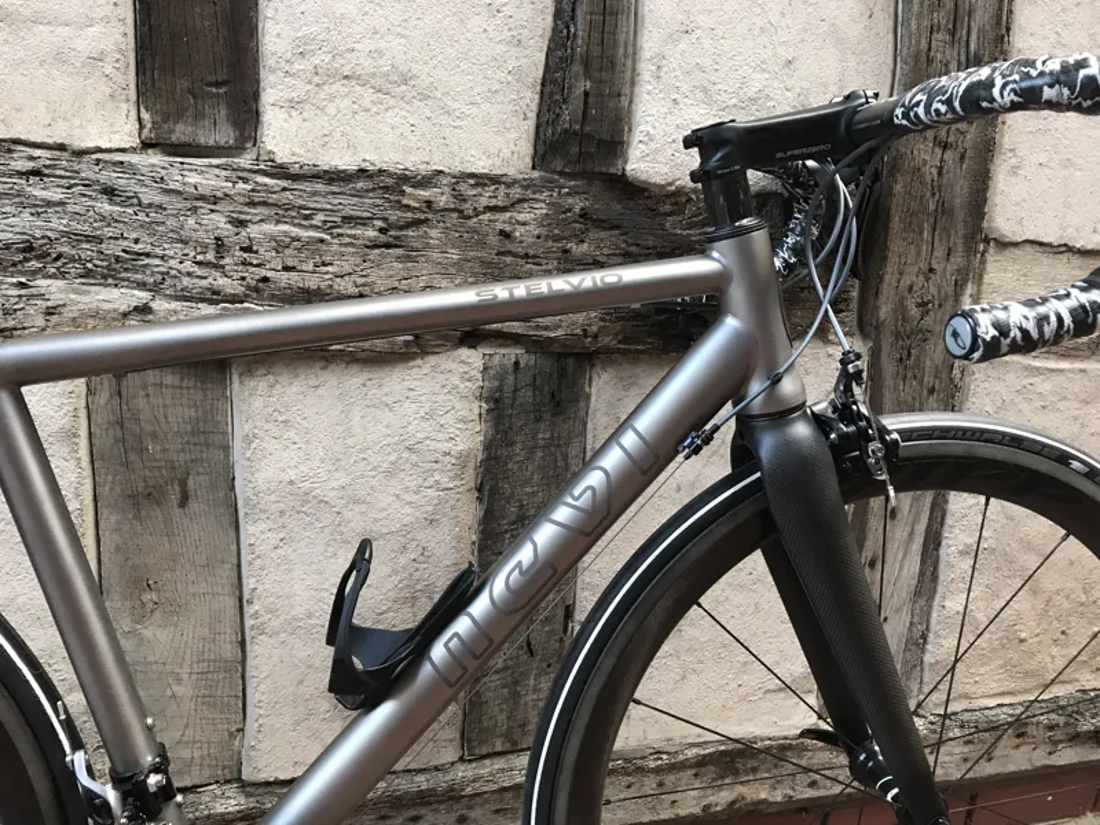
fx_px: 890
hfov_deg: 63.4
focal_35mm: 28
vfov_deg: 49.7
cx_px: 550
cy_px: 412
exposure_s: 1/25
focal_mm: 3.99
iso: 40
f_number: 1.8
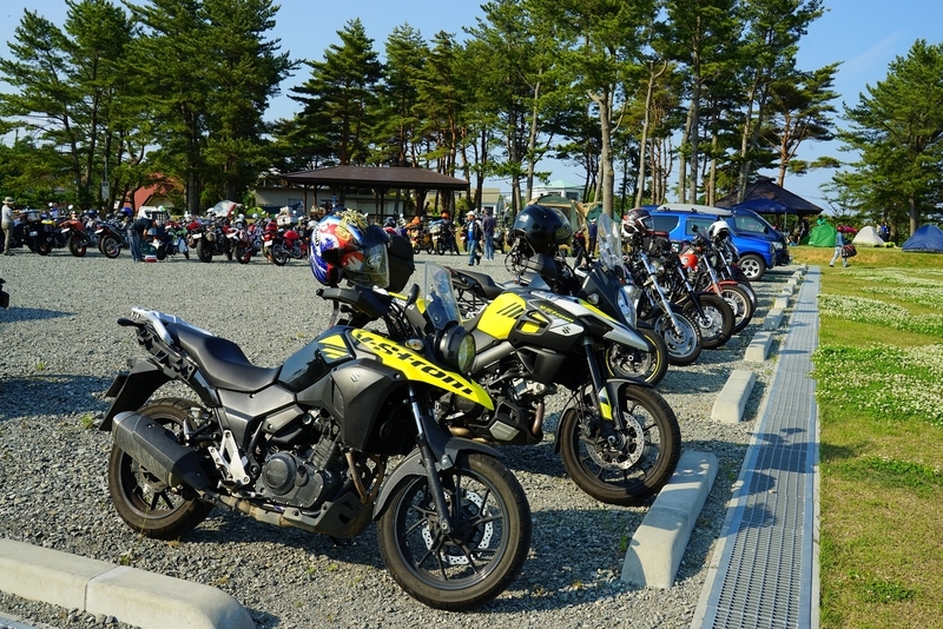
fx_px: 812
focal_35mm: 31
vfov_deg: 42.4
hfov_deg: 60.3
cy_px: 314
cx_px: 472
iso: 100
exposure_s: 1/125
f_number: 11
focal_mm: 31
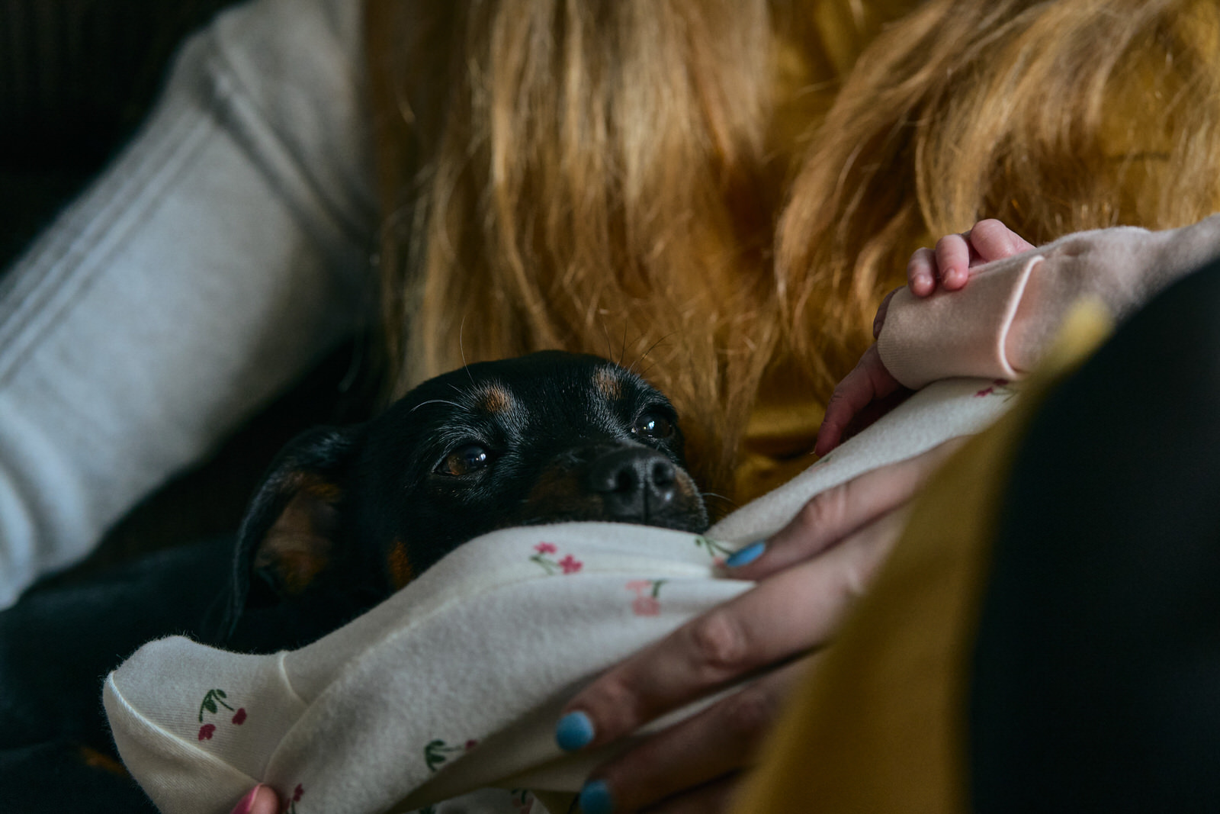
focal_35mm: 85
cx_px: 610
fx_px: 2881
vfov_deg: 16.1
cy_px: 407
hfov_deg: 23.9
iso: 1600
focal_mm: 85
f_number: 4.5
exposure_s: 1/125
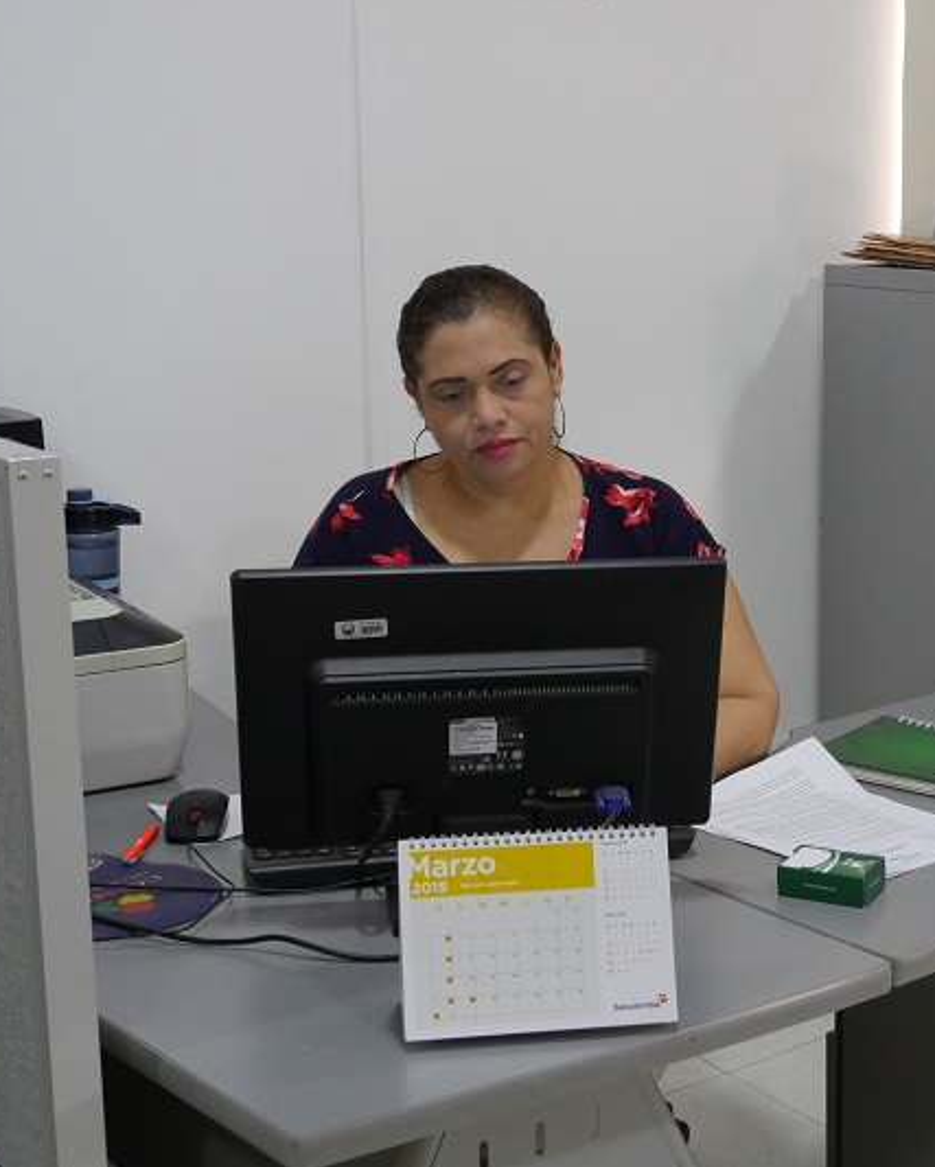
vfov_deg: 32.5
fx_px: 2005
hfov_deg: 26.1
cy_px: 582
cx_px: 653
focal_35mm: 58
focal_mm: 22
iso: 1600
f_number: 4.5
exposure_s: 1/60
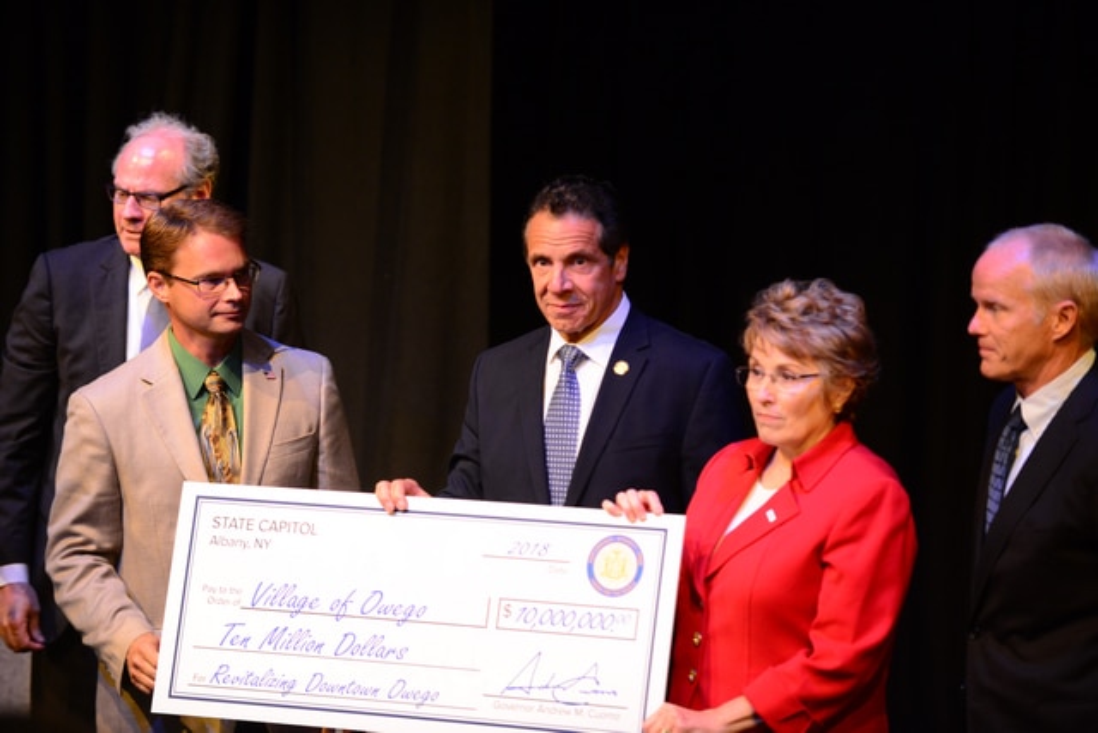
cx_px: 549
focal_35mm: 150
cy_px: 366
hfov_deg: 13.7
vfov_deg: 9.2
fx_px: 4576
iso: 3200
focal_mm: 150
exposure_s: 1/100
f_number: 2.8
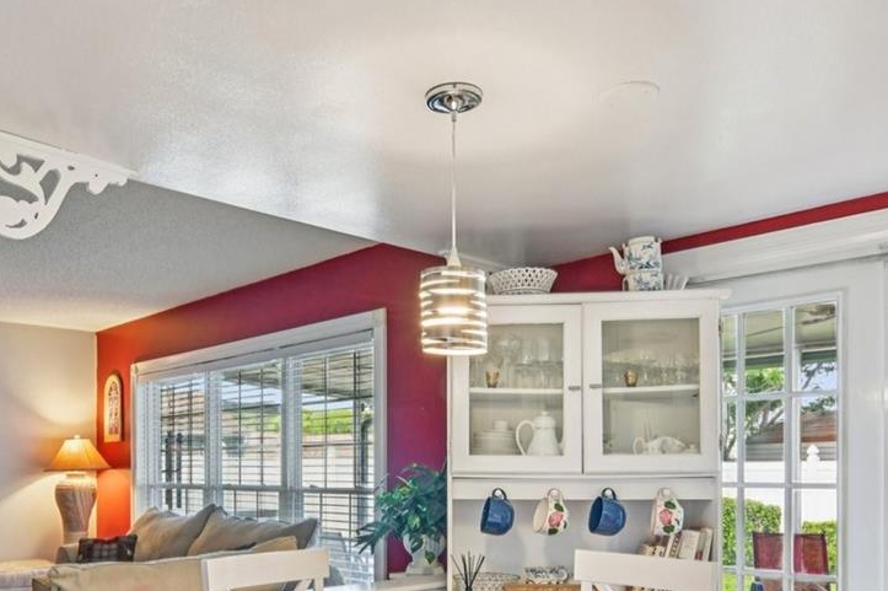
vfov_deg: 40.1
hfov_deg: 59.8
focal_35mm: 31
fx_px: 764
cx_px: 355
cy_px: 493
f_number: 8
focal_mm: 14
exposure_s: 1/6
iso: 400
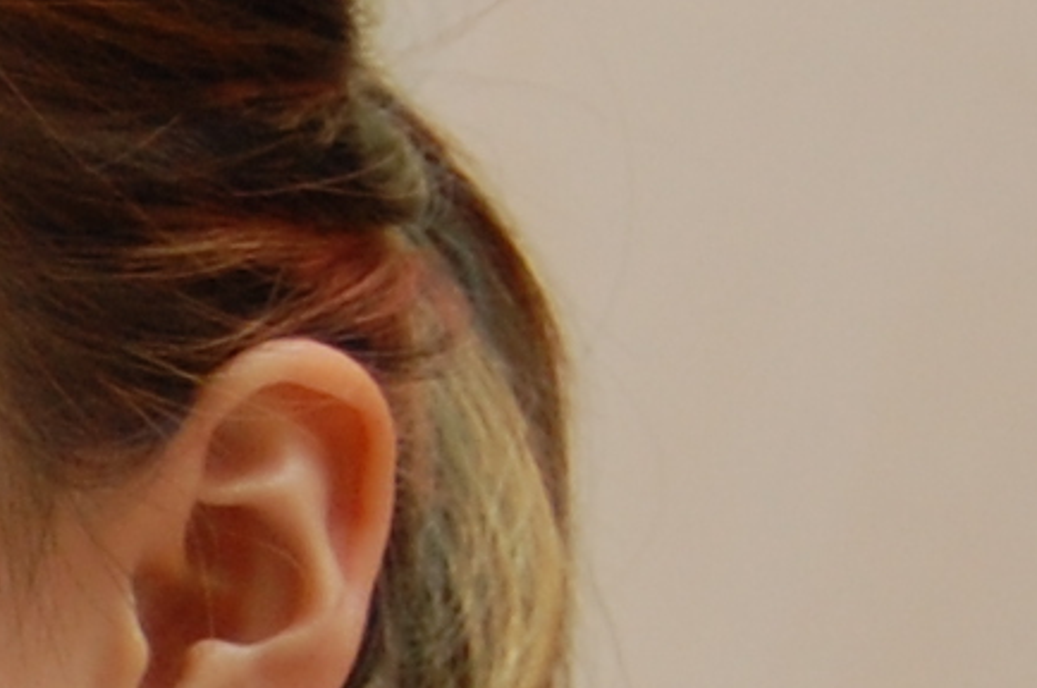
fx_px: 9578
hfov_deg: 5.9
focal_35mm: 333
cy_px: 1312
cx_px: -1675
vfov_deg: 4.1
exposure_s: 1/80
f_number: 5
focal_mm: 32
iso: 400
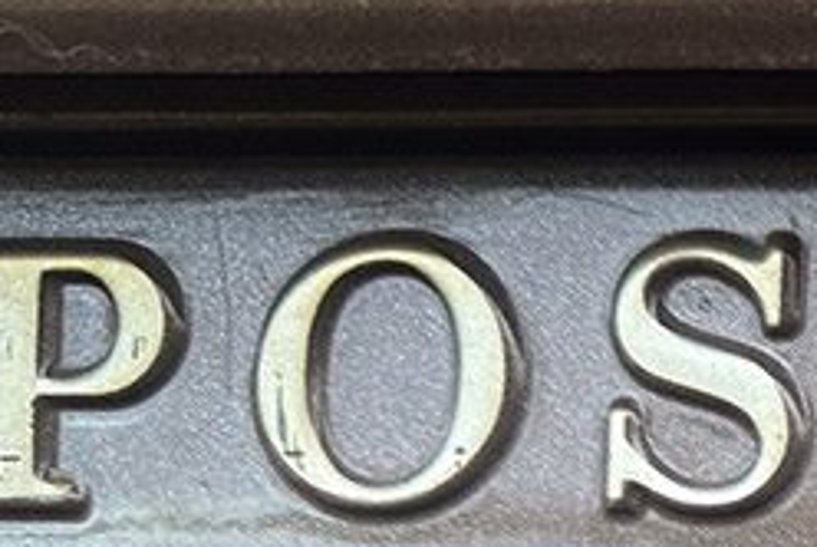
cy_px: 1010
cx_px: 1489
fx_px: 3476
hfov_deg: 12.2
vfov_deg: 8.6
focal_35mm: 153
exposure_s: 1/160
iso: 1600
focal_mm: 38
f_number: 4
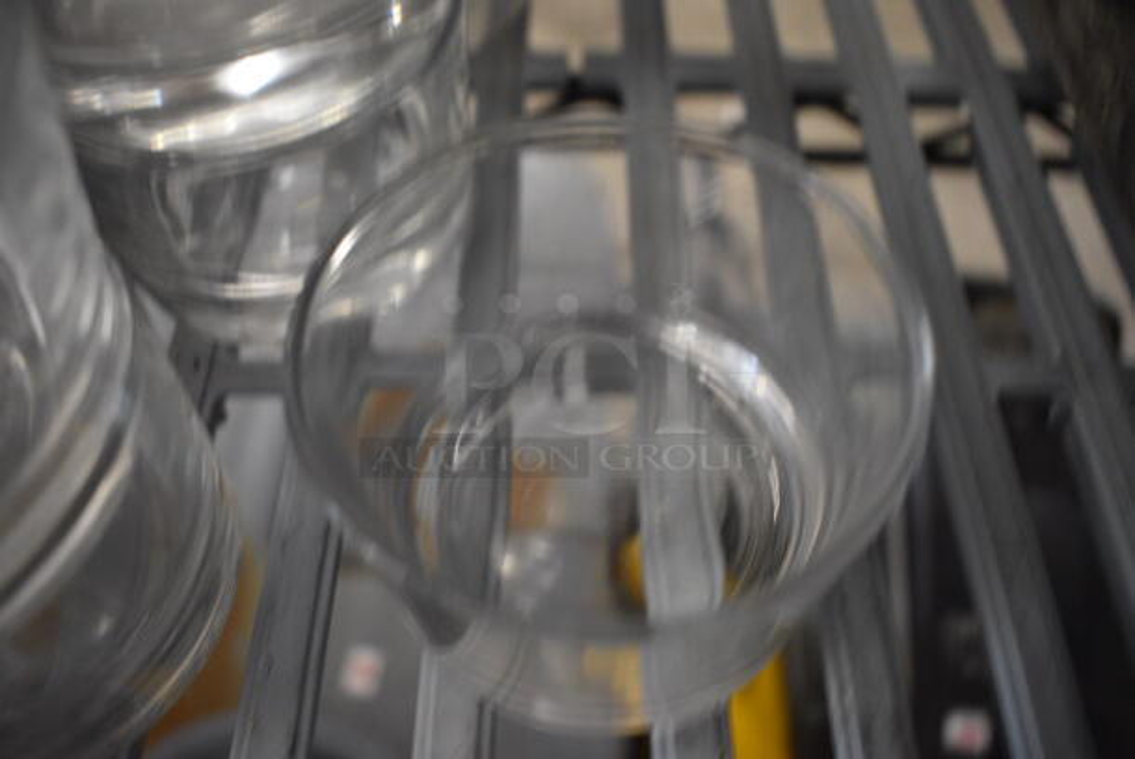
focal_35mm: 30
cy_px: 380
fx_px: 947
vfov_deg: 43.7
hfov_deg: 61.9
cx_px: 568
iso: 1800
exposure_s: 1/60
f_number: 4
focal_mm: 20
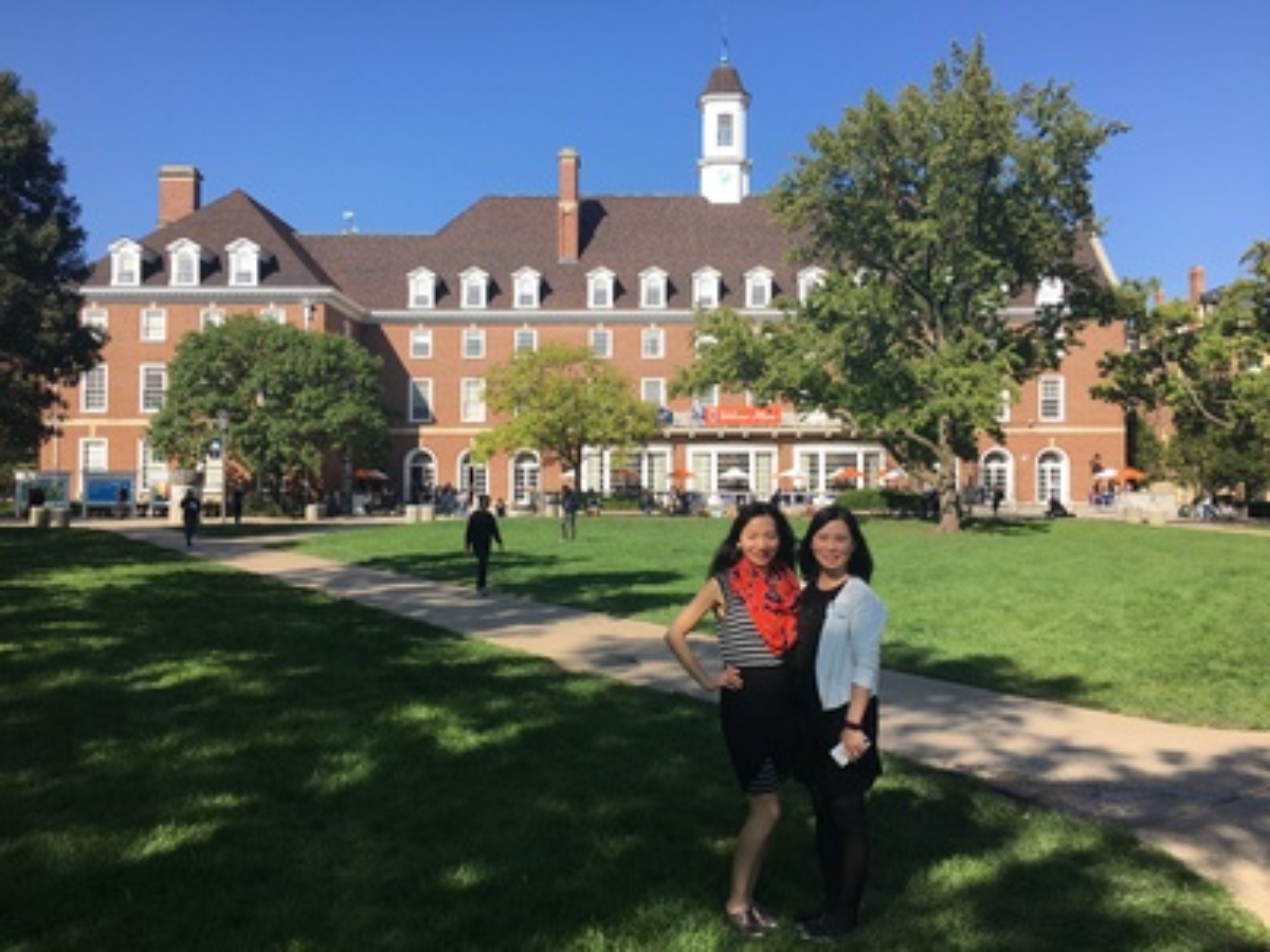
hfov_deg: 61.7
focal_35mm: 29
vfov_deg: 48.2
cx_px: 635
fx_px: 1064
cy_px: 476
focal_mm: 4.15
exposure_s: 1/1166
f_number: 2.2
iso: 25
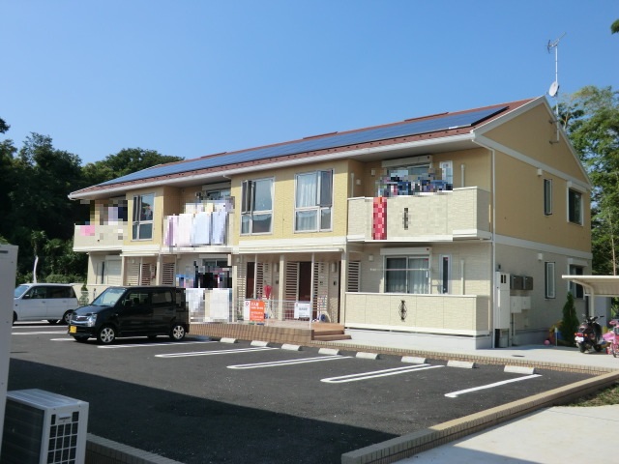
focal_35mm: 34
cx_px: 310
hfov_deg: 54.0
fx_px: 608
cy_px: 232
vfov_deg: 41.8
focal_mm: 6.1
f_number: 8.4
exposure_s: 1/200
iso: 80
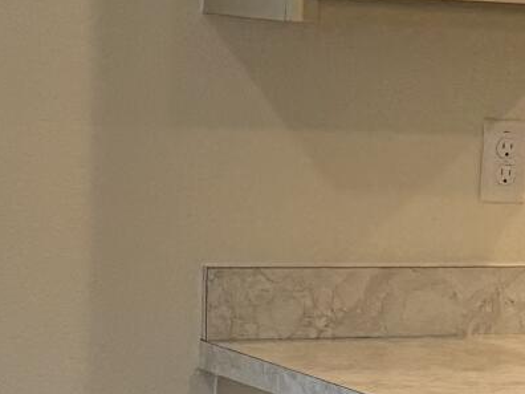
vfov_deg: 8.1
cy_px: 318
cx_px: 691
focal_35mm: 182
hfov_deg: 10.6
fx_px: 2760
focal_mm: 6.76
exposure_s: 1/237
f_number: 1.78
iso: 125
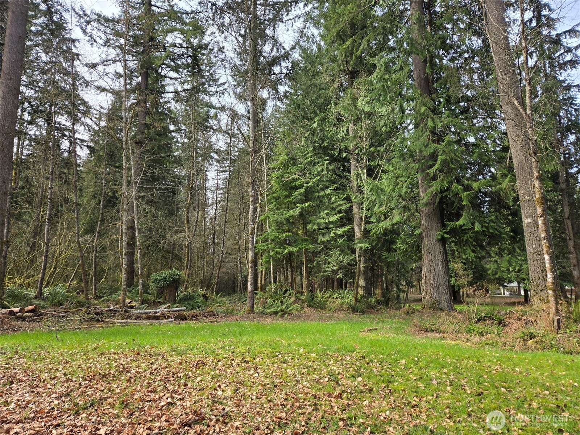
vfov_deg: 58.9
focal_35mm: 23
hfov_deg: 73.9
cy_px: 218
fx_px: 385
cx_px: 290
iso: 25
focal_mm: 5.4
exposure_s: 1/593
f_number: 1.8
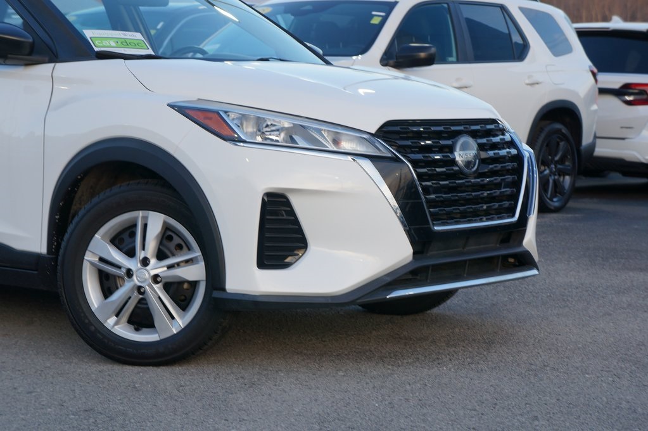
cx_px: 324
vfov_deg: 16.5
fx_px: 1484
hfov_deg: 24.6
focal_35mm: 82
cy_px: 216
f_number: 5.6
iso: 250
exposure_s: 1/100
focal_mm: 55
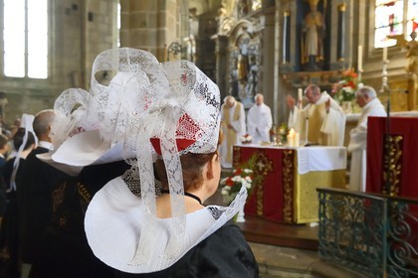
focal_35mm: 36
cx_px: 209
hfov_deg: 53.1
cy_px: 139
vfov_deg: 36.9
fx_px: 418
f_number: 5
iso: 1600
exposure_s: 1/80
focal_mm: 36
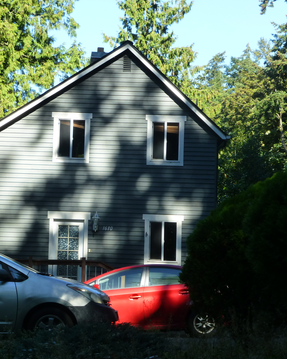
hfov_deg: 11.6
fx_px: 1412
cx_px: 69
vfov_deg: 14.5
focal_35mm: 133
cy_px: 180
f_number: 5.3
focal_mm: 18.2
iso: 160
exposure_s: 1/160
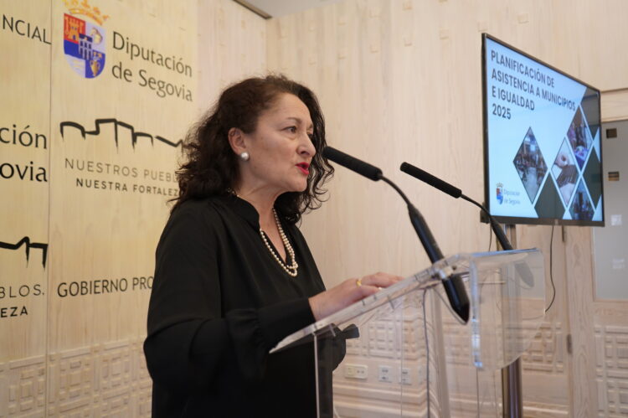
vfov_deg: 41.1
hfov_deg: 58.7
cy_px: 209
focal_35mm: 32
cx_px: 314
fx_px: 558
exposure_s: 1/200
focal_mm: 32
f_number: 4
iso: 2000
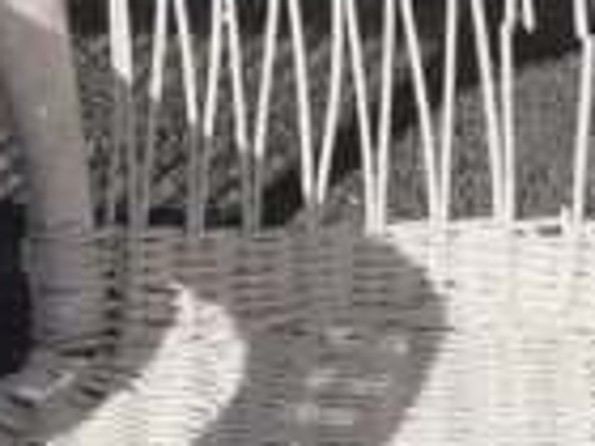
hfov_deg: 6.6
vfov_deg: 5.1
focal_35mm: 292
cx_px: -531
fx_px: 5019
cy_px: 138
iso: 200
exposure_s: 1/500
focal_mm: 20
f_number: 11
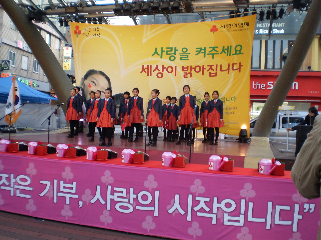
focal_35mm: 36
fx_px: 334
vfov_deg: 39.7
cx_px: 160
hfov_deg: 51.4
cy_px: 120
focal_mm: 6.3
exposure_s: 1/40
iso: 64
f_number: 3.1
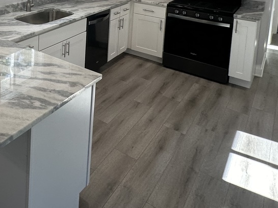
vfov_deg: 33.3
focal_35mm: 37
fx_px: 297
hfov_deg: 44.8
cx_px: 20
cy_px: -26
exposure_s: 1/120
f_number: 2.2
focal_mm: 2.22
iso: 64
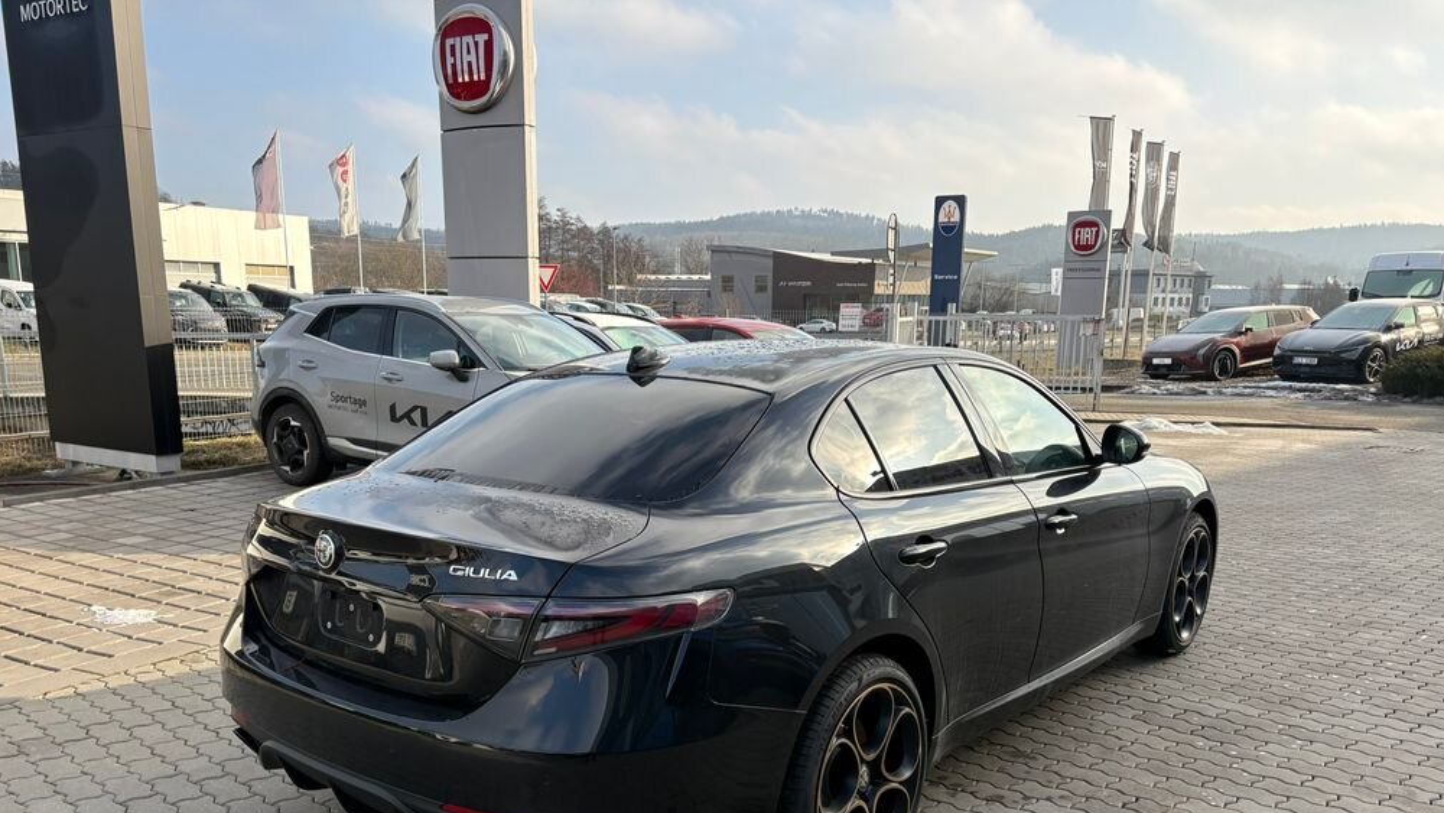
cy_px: 552
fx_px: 1111
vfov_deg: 39.7
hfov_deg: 66.1
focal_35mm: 29
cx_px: 713
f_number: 1.6
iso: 50
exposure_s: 1/1587
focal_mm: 5.96
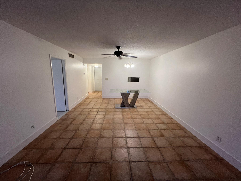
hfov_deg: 106.2
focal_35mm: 13
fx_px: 91
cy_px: 90
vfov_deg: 89.9
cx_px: 120
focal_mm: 1.57
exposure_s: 1/60
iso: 160
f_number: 1.8
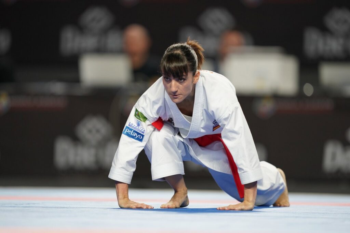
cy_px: 116
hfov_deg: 5.2
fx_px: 3889
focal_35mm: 400
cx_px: 175
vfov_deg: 3.4
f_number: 2.8
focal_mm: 400
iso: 1000
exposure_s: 1/500
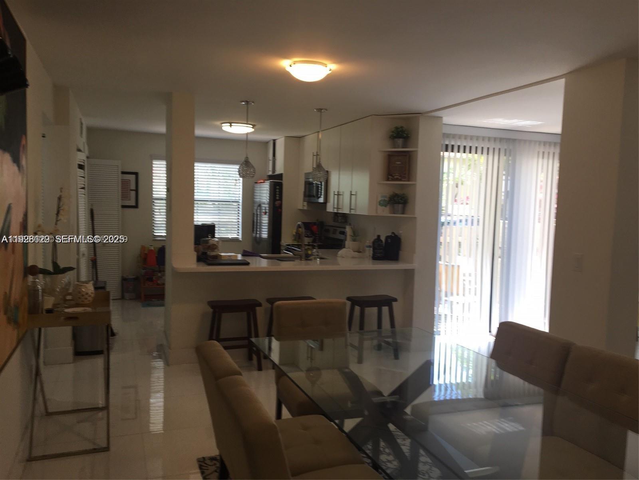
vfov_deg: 48.2
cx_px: 320
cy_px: 240
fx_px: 535
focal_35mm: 29
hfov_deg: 61.7
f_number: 2.2
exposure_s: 1/40
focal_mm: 4.15
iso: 25
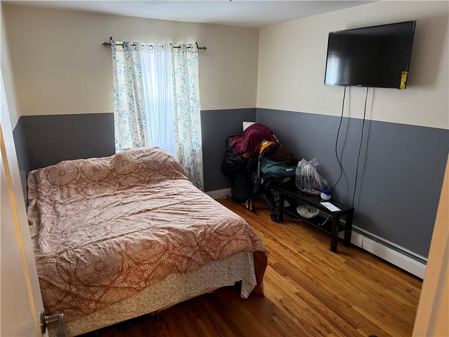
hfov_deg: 71.6
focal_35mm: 24
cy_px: 168
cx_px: 224
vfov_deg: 56.8
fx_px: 311
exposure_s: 1/60
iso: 500
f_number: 1.78
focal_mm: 6.76
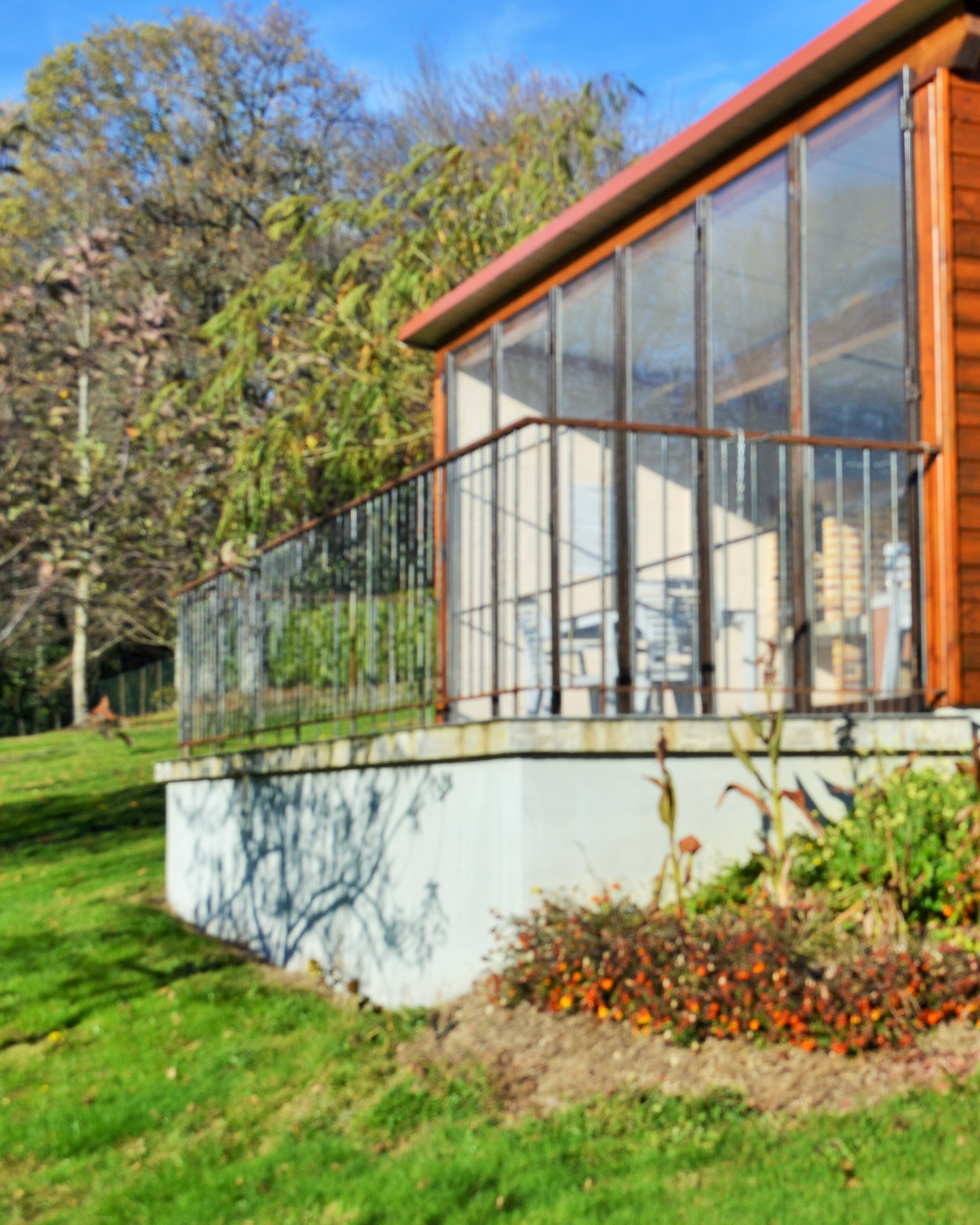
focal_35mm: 55
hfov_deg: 26.6
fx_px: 1994
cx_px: 907
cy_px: 613
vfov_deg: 34.1
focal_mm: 26
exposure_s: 1/250
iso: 100
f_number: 8
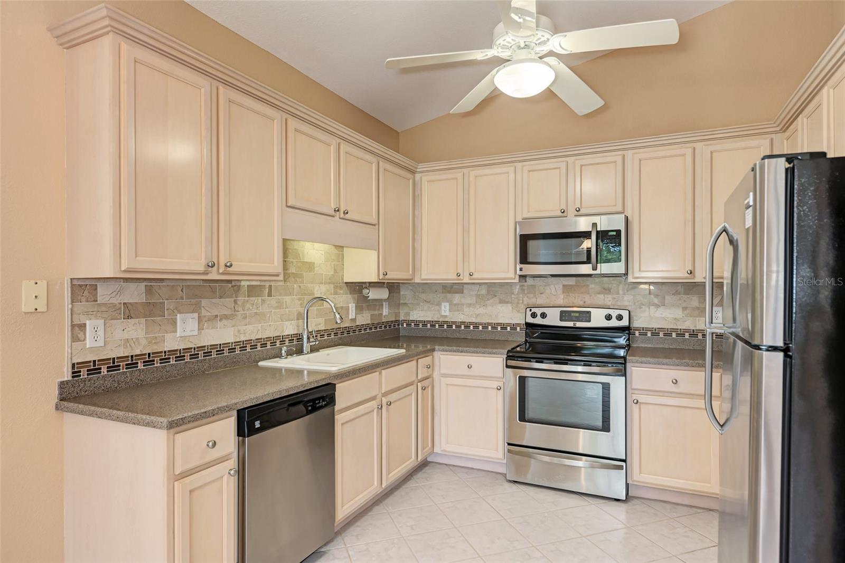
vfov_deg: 59.5
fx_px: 493
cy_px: 282
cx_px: 422
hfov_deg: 81.2
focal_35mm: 21
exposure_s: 1/13
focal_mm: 21
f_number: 5.6
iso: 400
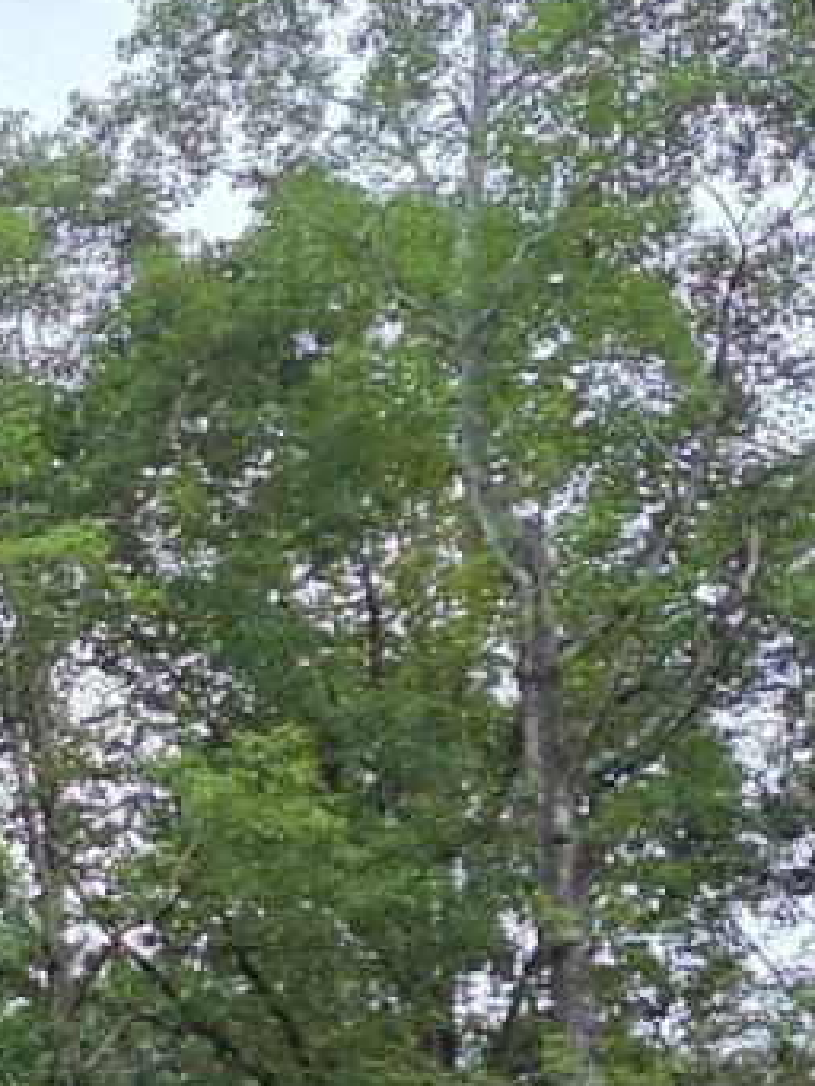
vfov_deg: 14.0
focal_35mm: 135
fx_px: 4235
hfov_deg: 9.1
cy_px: 1404
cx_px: -1557
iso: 200
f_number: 1.8
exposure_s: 1/180
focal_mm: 5.4
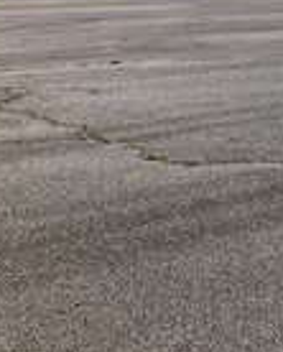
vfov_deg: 23.4
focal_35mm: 79
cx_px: 433
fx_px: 824
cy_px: 33
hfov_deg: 17.4
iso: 20
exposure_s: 1/2000
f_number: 1.8
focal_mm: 4
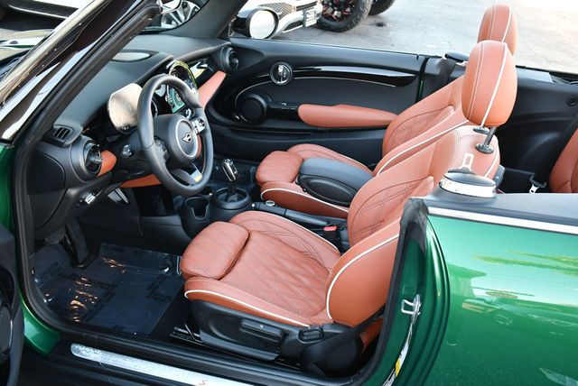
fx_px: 579
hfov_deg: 53.1
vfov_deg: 36.9
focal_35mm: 36
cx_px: 289
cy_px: 193
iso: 800
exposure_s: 1/250
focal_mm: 18
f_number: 3.5
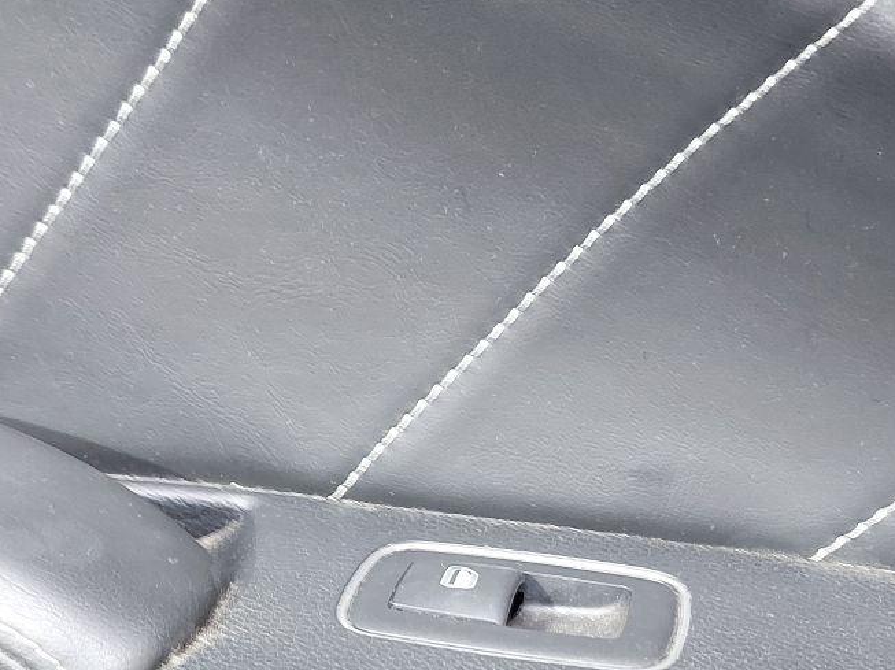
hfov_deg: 37.5
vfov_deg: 27.9
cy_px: 549
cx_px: 457
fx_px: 1318
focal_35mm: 51
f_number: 1.8
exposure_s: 1/20
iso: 500
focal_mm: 5.23
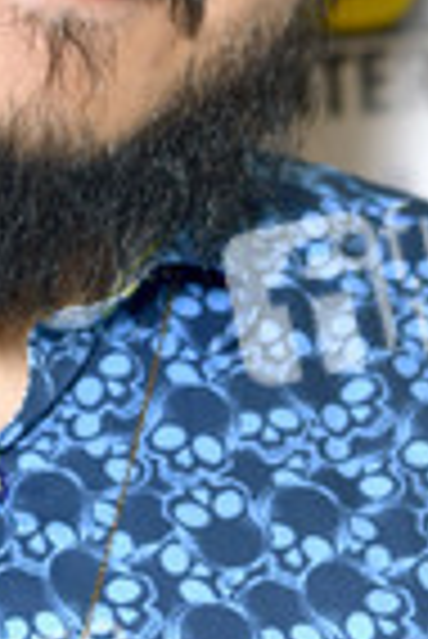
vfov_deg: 6.5
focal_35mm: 315
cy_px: 54
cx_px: 47
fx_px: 5603
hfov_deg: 4.4
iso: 800
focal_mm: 112
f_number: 6.3
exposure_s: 1/250
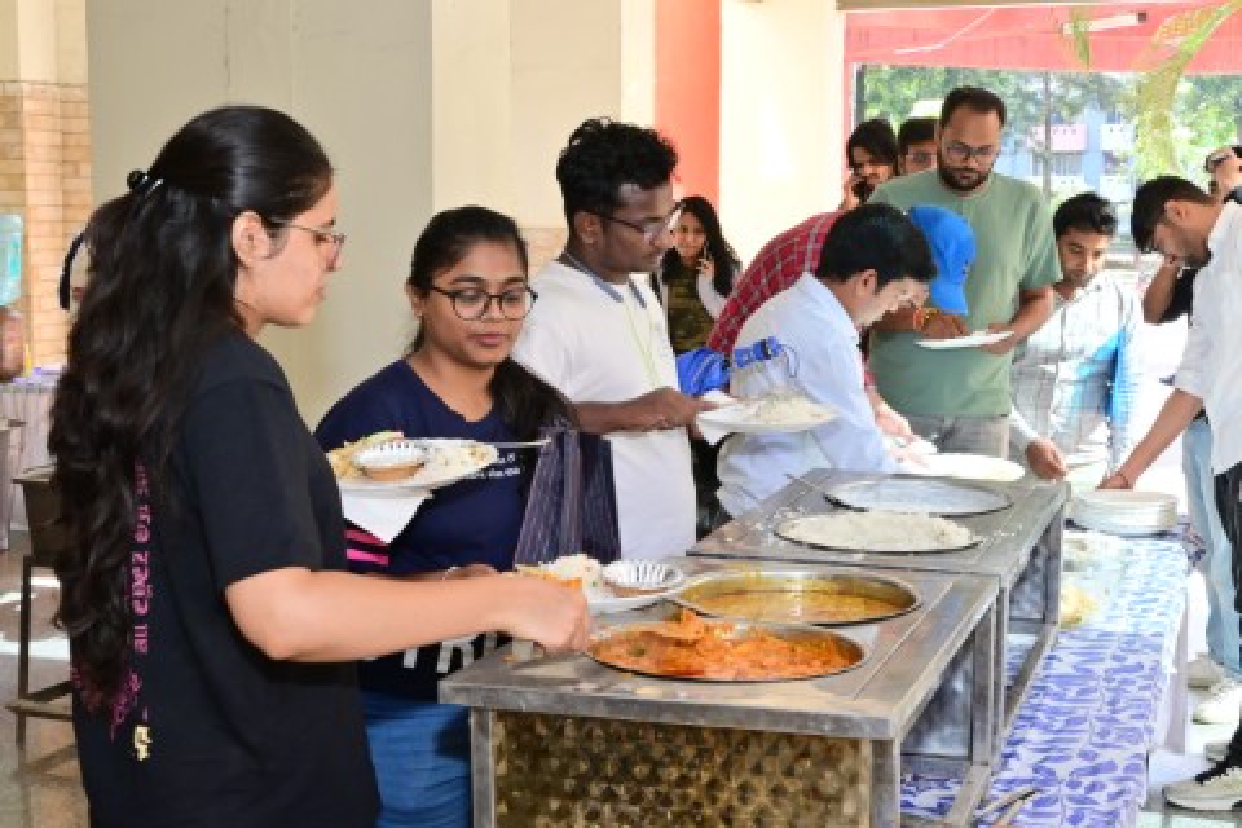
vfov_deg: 28.1
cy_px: 414
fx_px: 1656
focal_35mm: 48
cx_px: 621
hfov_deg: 41.1
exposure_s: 1/100
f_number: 10
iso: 1000
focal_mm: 32
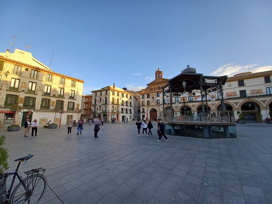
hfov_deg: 106.2
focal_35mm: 13
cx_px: 136
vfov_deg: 89.9
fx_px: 102
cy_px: 102
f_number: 2.2
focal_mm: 1.42
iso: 40
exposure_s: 1/390
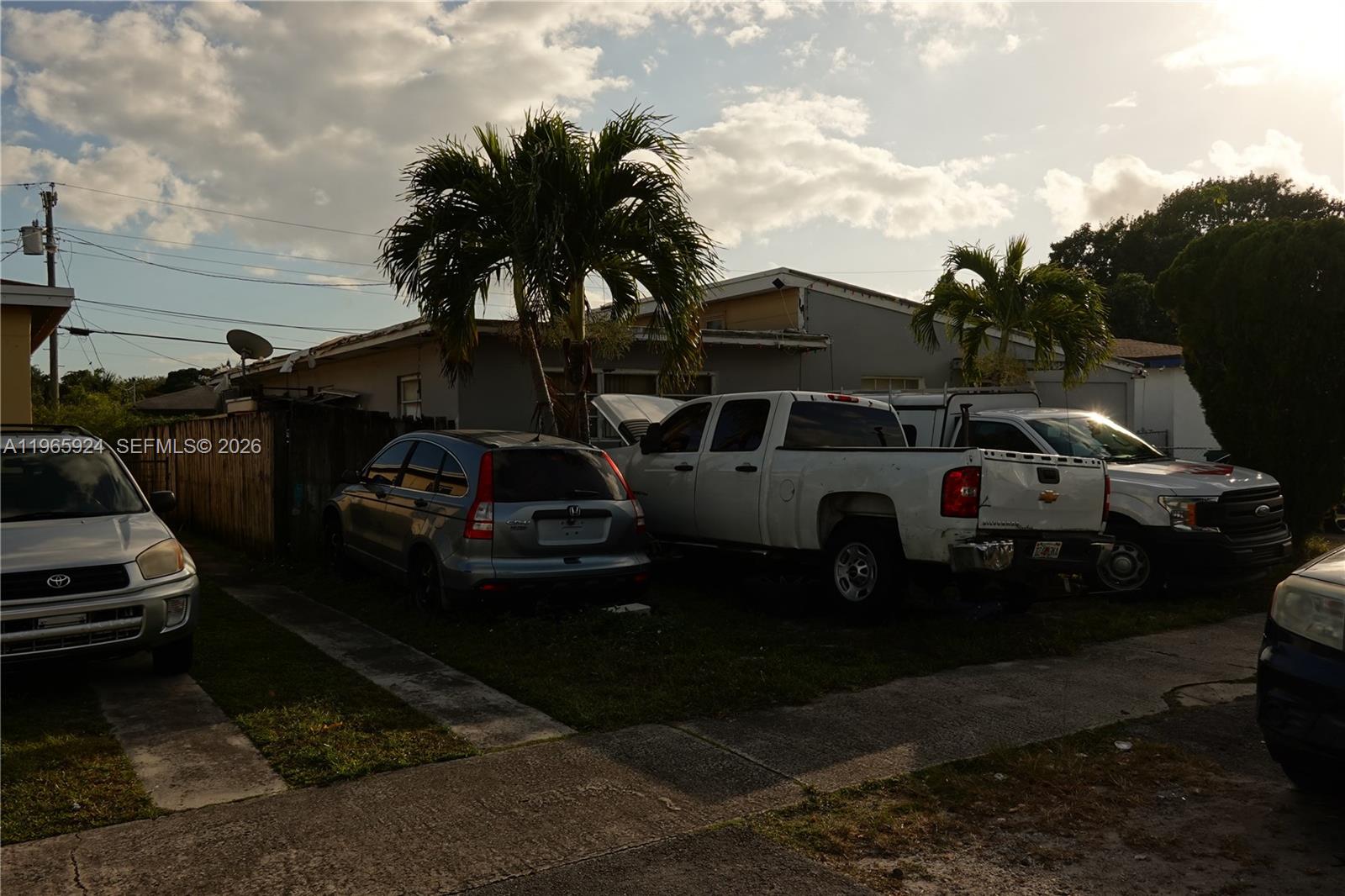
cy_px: 448
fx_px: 1083
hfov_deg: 63.7
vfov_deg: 44.9
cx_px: 672
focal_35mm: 29
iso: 100
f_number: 5.6
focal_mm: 10.83
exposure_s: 1/1000
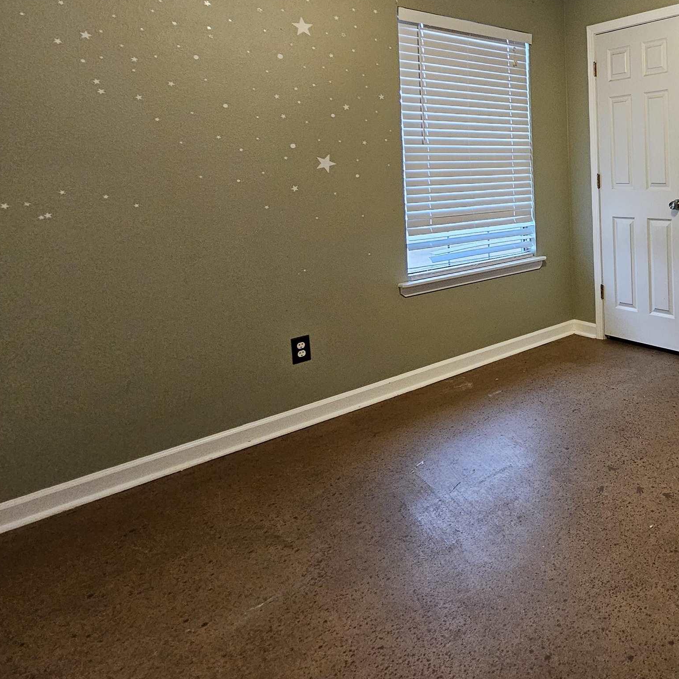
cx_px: 661
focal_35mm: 23
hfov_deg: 54.4
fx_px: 510
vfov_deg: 64.0
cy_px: 185
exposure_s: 1/60
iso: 400
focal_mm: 2.2
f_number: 2.2
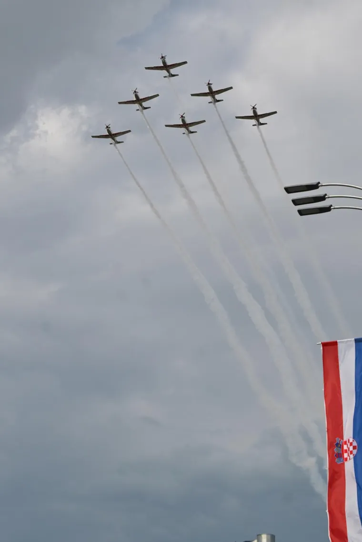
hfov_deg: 19.5
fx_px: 1054
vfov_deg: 28.8
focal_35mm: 70
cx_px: 181
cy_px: 271
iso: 800
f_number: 5
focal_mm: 70
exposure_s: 1/6400
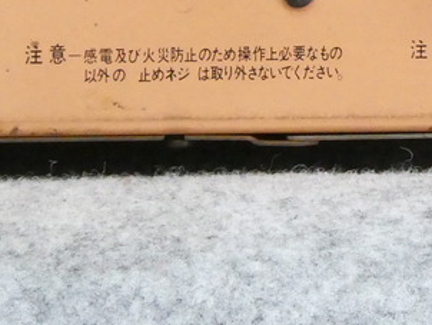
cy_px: -182
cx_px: 562
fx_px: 4921
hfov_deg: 5.0
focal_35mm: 394
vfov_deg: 3.8
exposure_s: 1/30
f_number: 7.1
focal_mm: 22.3
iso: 1600
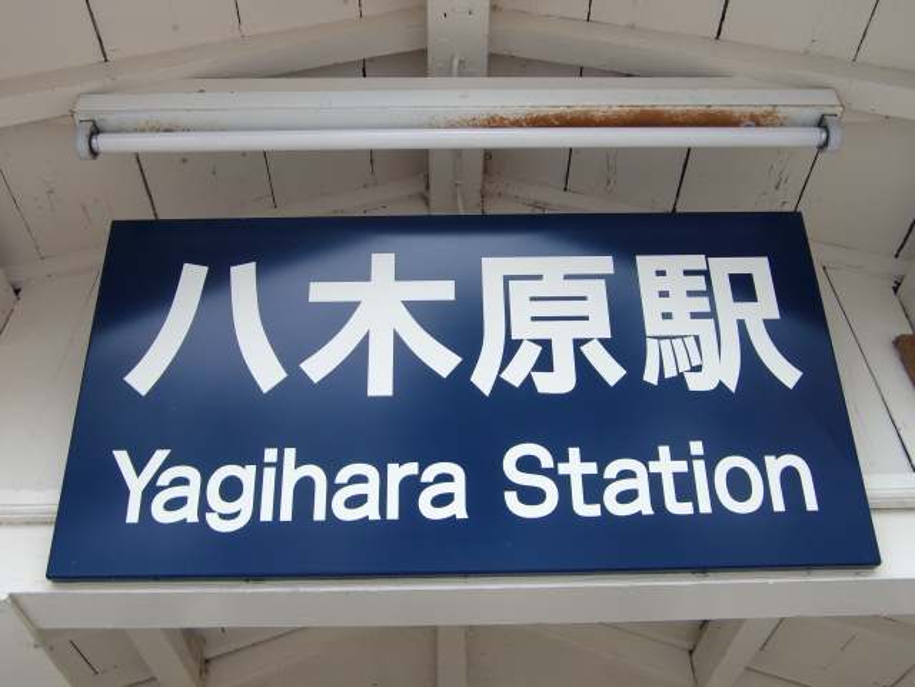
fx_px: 872
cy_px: 344
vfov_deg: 42.9
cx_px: 458
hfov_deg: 55.4
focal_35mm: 33
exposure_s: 1/125
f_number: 2.7
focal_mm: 5.8
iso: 64
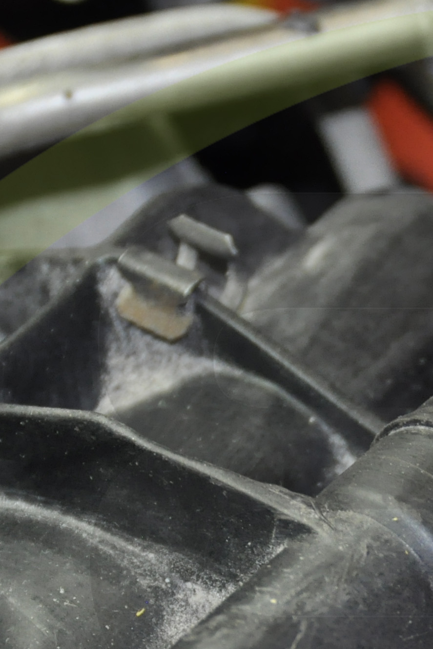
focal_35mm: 338
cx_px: 391
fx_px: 6099
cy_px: 479
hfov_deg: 4.1
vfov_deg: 6.1
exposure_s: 1/60
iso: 800
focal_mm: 70
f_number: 5
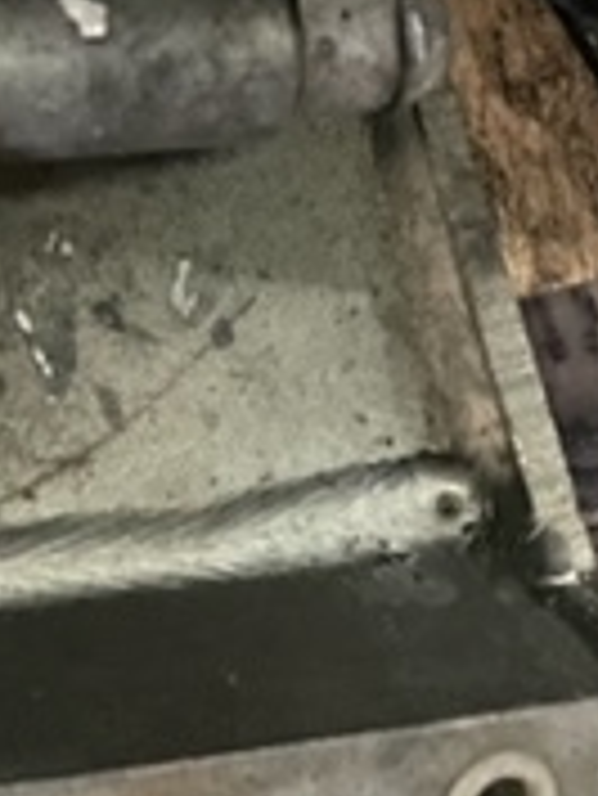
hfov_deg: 15.2
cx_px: -126
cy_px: -279
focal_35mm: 94
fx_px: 2163
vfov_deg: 19.1
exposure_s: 1/30
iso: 1000
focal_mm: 4.2
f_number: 1.6
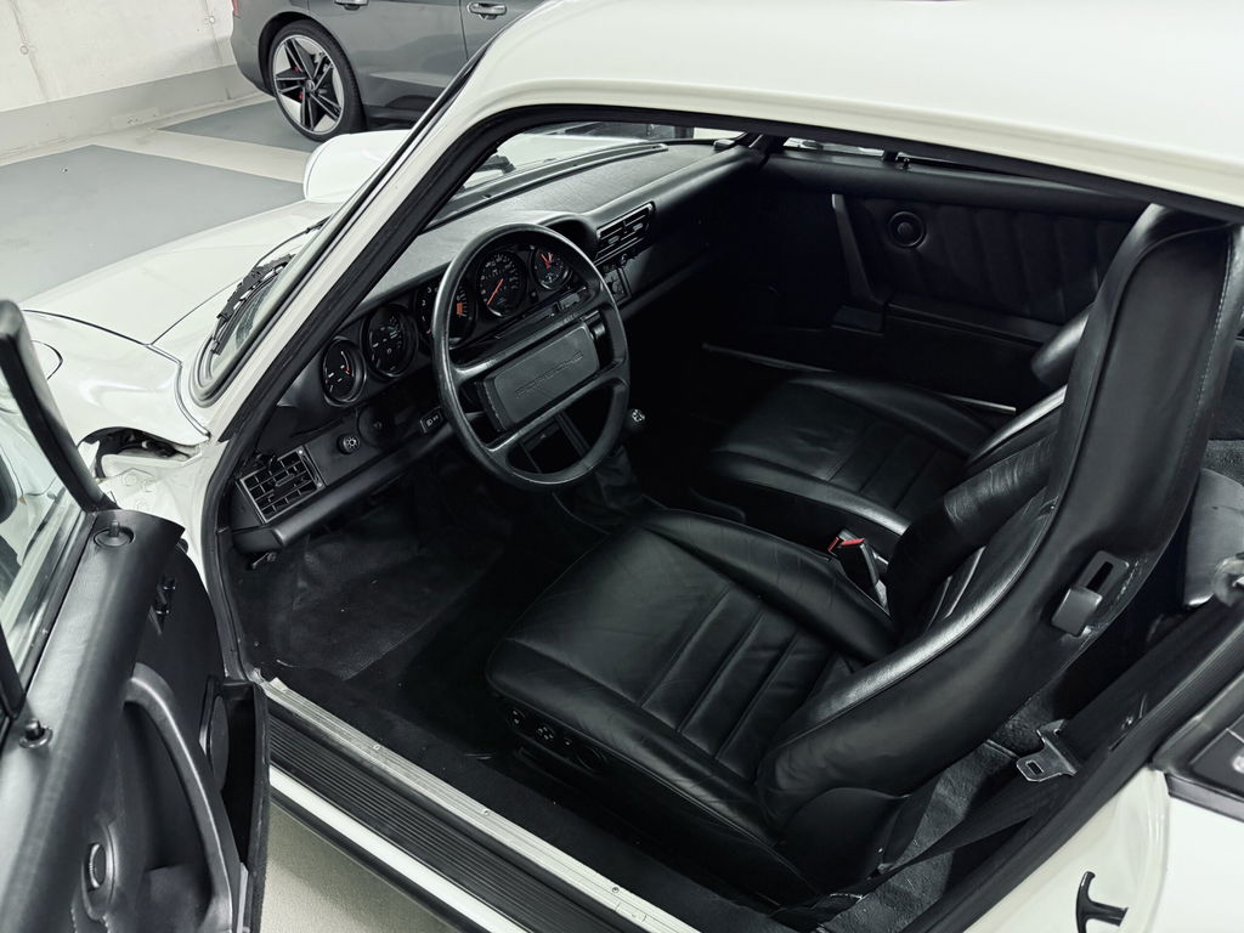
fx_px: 862
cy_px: 466
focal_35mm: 24
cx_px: 622
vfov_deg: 56.8
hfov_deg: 71.6
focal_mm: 6.76
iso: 1000
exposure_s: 1/33
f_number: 1.78
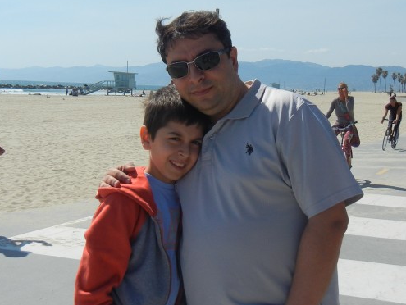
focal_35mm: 62
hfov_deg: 31.2
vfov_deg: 23.6
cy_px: 107
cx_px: 204
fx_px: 728
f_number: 7
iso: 160
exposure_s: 1/680
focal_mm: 5.4
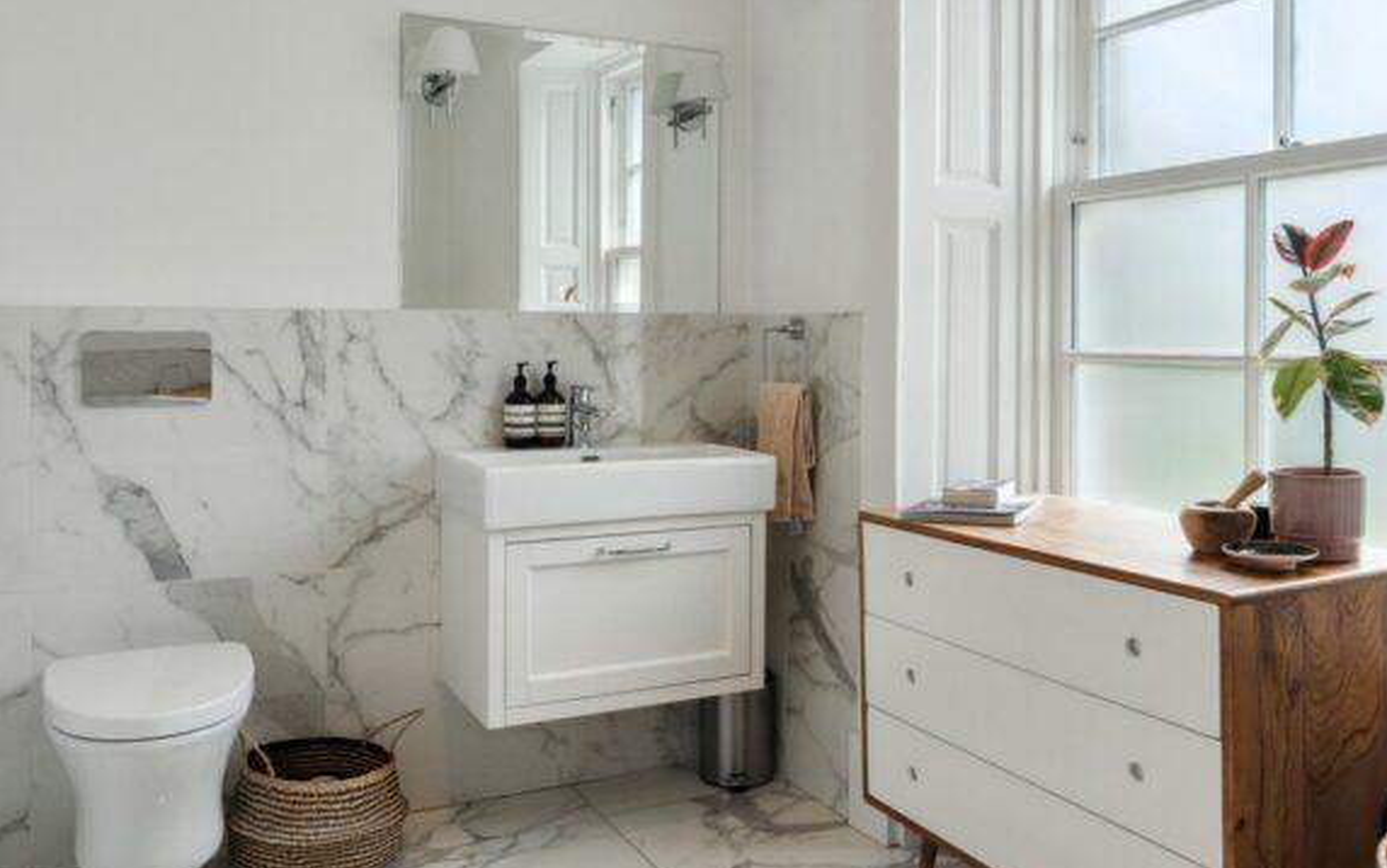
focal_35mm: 31
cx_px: 696
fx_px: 1172
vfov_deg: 40.5
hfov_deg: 61.2
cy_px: 355
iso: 400
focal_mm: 16
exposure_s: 1/125
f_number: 9
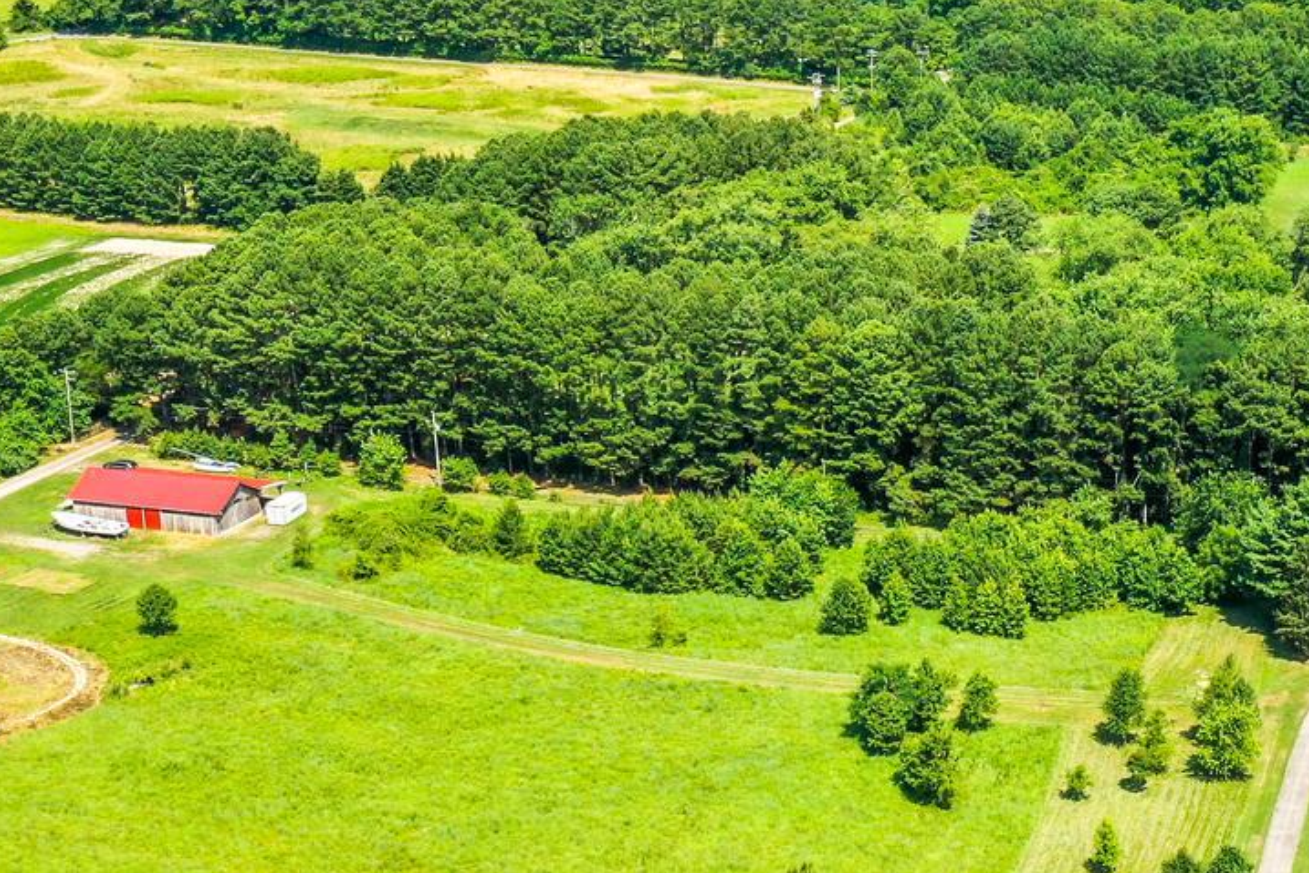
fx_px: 2909
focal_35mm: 80
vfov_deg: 17.0
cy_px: 602
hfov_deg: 24.7
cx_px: 1147
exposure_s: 1/320
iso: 100
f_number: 5.6
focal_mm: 10.26
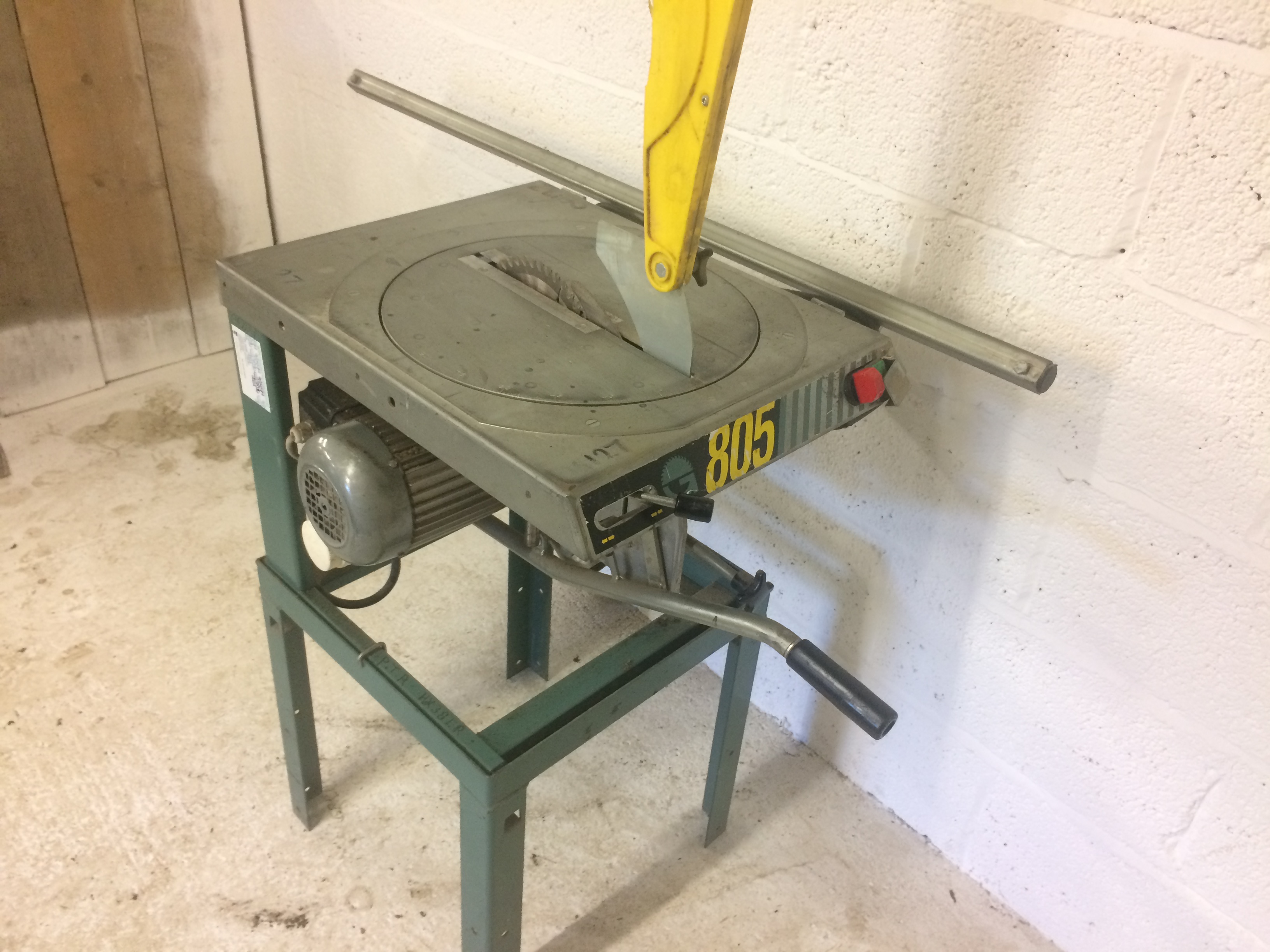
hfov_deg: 61.7
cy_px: 476
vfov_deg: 48.2
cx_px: 635
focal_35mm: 29
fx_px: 1064
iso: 250
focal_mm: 4.15
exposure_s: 1/33
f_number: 2.2
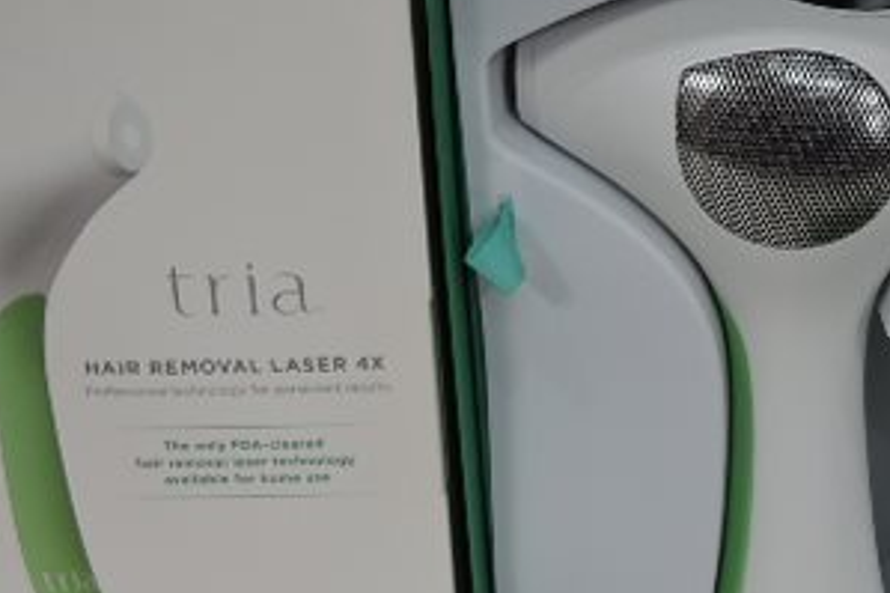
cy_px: 477
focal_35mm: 89
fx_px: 2199
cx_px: 759
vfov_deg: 15.2
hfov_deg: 22.5
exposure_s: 1/30
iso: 280
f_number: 3.2
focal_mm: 8.6
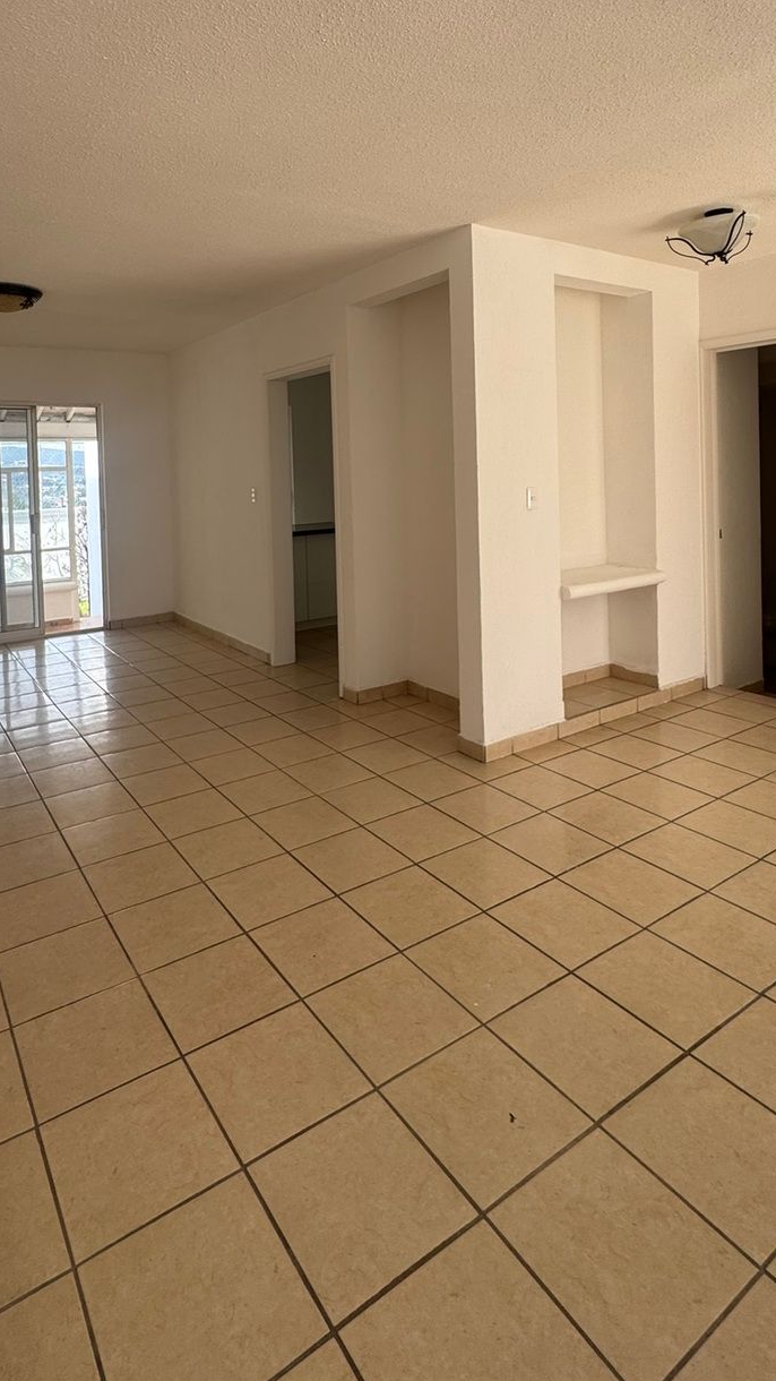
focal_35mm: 20
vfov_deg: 84.3
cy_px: 487
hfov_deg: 55.5
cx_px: 319
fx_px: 732
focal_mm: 2.22
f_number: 2.2
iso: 40
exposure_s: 1/111
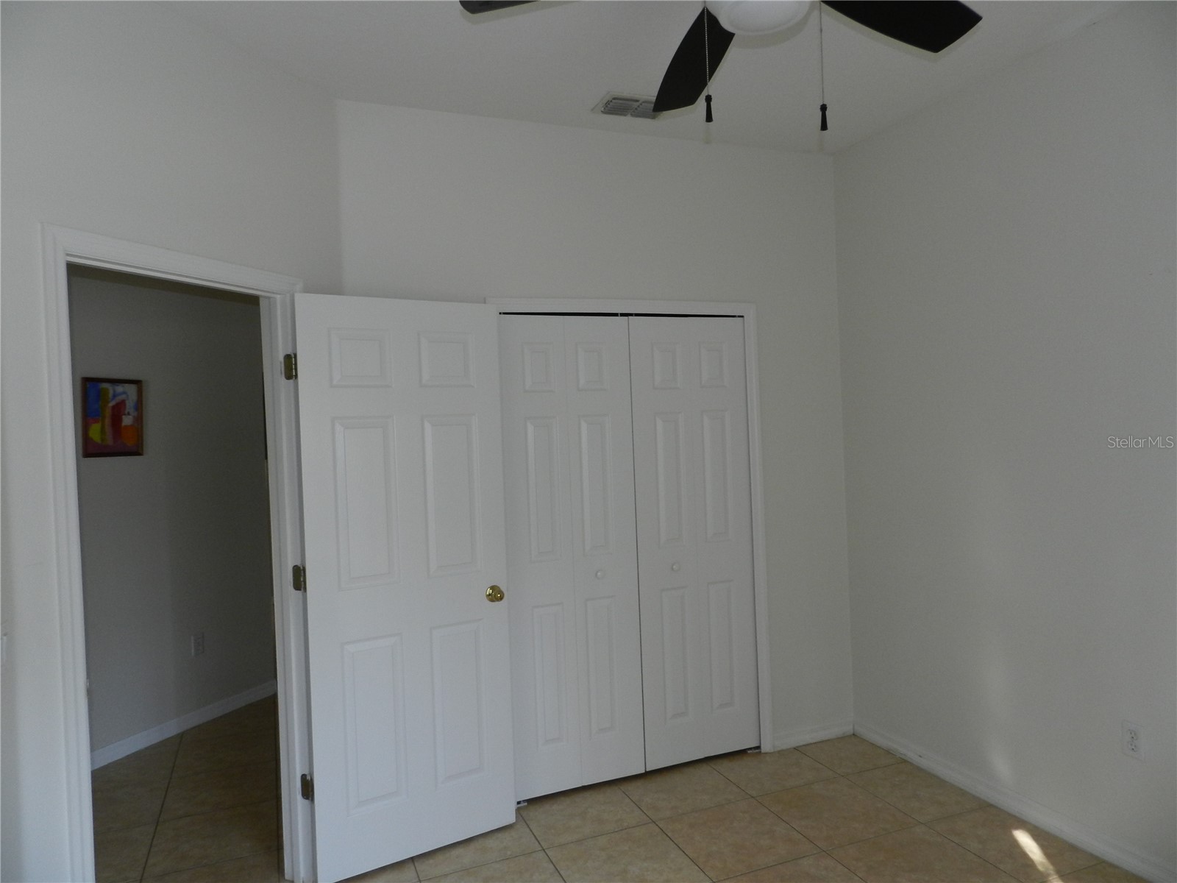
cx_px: 588
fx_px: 782
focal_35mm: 23
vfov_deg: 58.9
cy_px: 442
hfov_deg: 73.9
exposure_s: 1/30
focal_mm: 4
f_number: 3.4
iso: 200
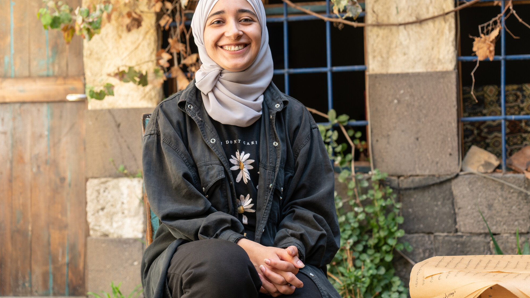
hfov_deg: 36.6
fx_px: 801
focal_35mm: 57
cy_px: 126
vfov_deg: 21.1
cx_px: 266
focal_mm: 54
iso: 125
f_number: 4
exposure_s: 1/125
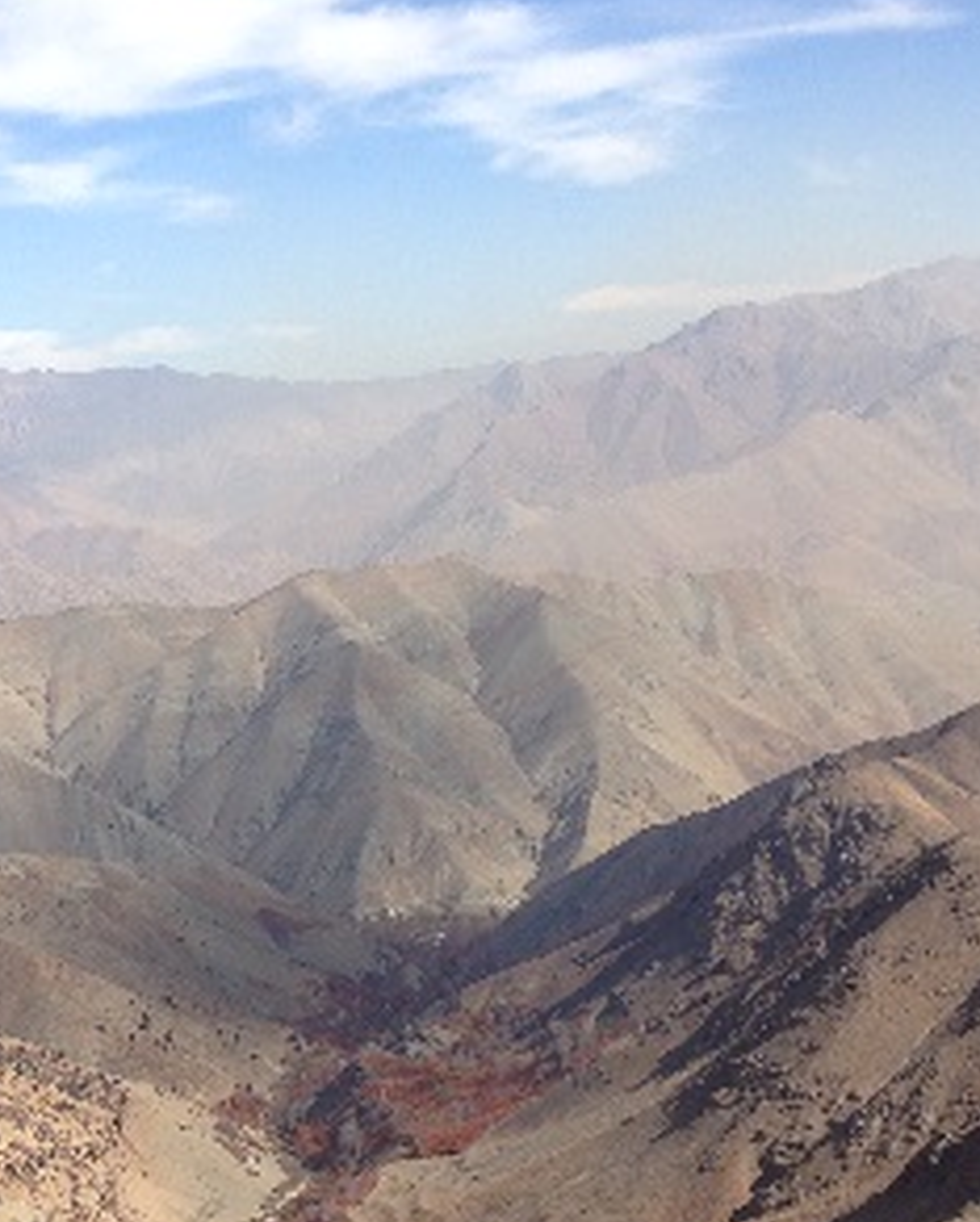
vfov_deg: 25.9
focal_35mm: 72
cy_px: 975
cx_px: 253
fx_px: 2608
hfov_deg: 21.1
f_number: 2.4
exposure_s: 1/1232
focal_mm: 4.12
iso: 50
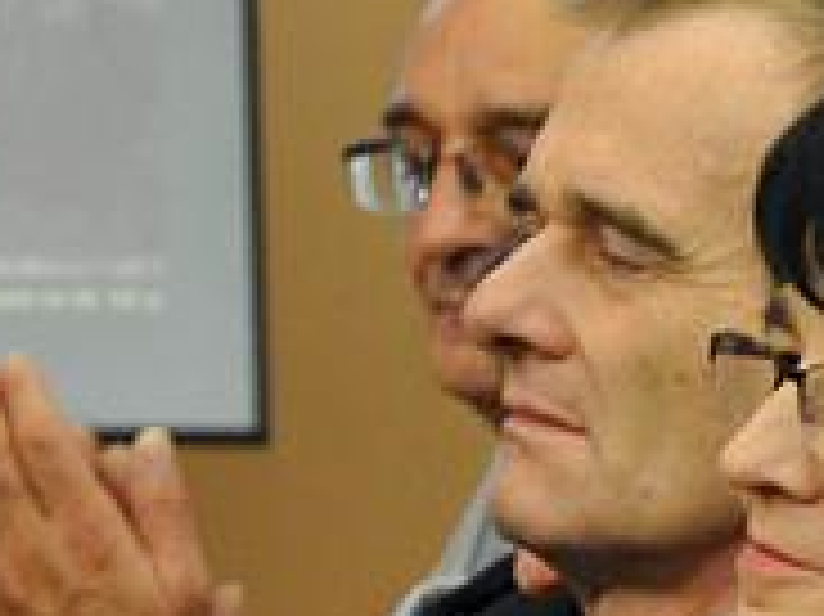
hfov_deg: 2.8
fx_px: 16705
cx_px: 698
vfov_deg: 2.1
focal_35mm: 702
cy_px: 762
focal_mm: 105
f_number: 5.6
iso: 2500
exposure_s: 1/80
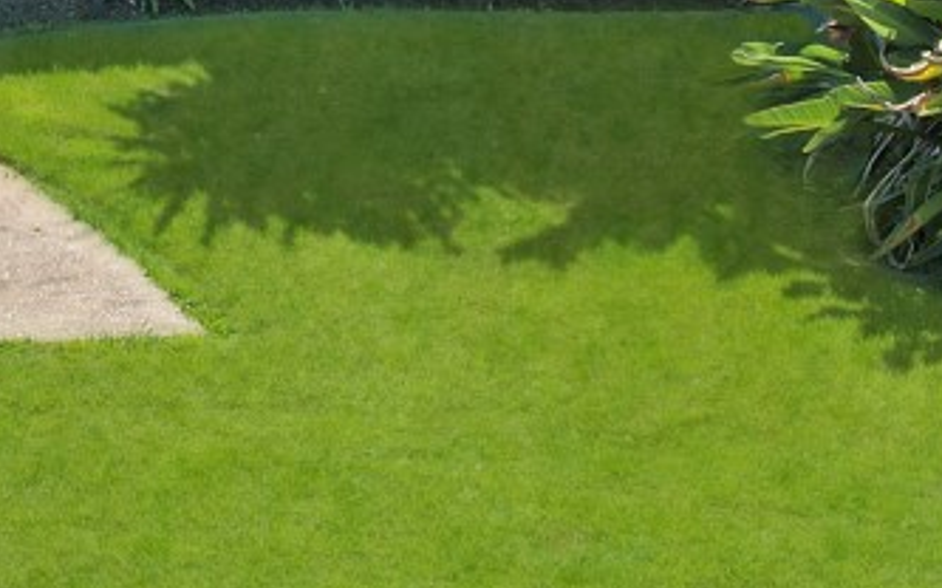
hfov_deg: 18.2
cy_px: -580
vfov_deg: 11.0
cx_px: -175
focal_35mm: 109
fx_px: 2798
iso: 100
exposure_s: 1/1000
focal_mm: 8.38
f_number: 2.8
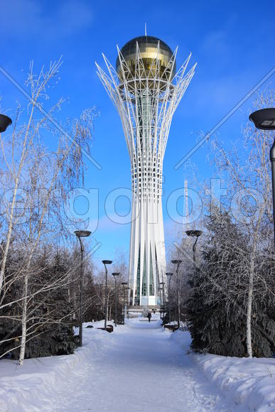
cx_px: 138
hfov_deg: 29.9
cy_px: 206
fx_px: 515
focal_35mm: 45
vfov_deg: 43.6
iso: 100
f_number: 9
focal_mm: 30
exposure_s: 1/320
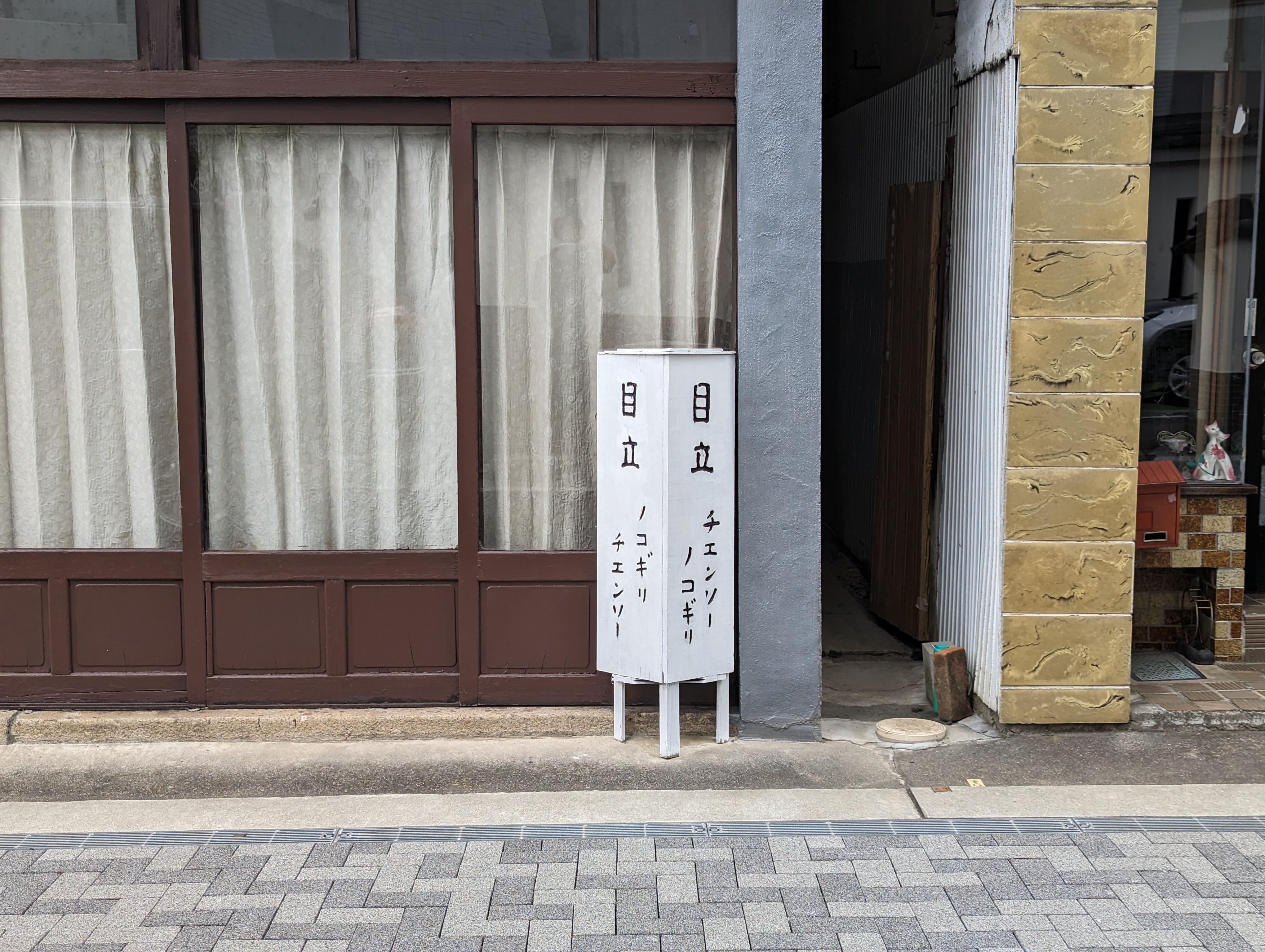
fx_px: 1757
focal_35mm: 48
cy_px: 476
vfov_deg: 30.3
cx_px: 632
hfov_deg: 39.6
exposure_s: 1/141
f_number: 1.85
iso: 45
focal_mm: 6.81
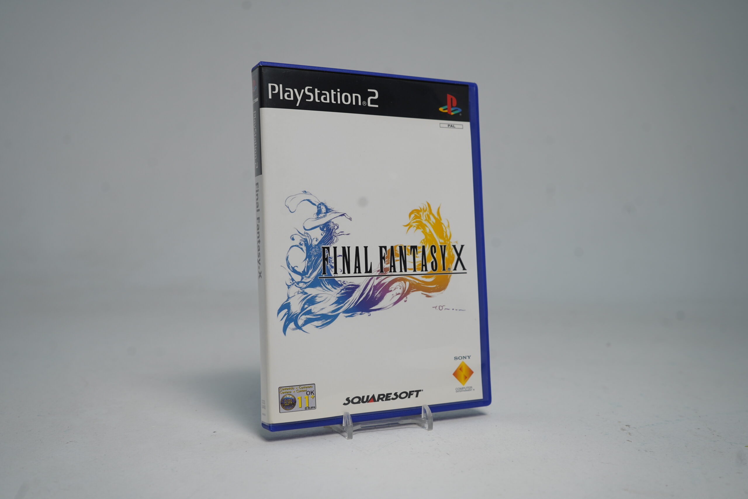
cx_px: 374
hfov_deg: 54.4
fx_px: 727
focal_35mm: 35
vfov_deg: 37.9
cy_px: 250
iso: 200
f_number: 6.3
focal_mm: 35
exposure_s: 1/40
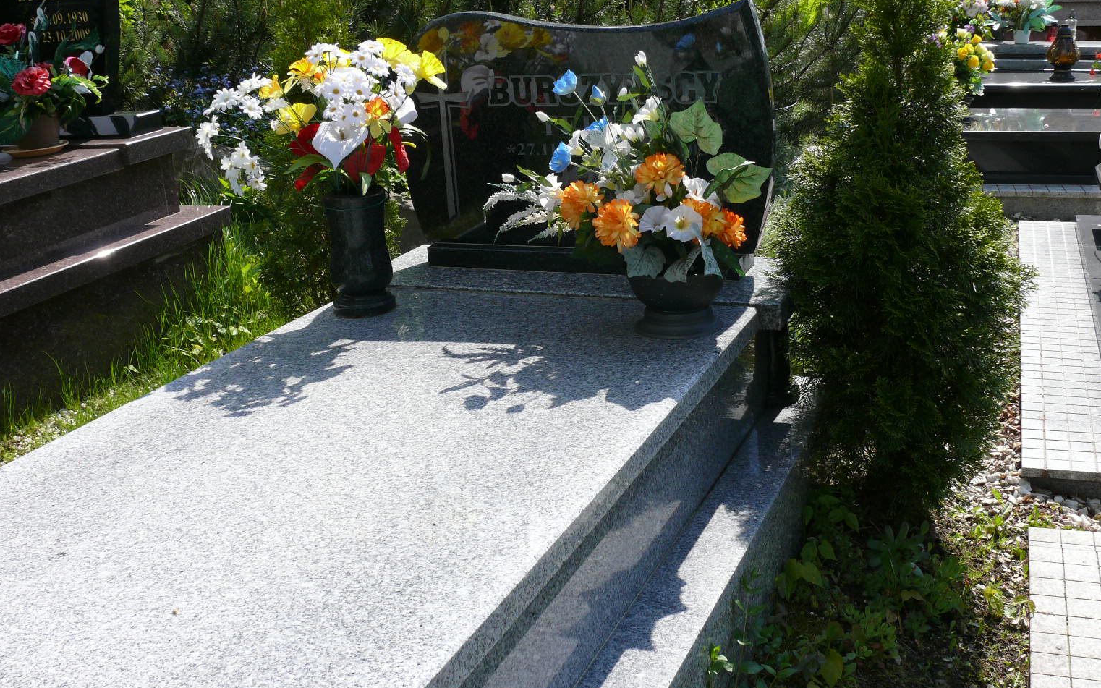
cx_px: 576
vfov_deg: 32.8
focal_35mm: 39
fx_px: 1170
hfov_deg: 50.4
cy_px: 322
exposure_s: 1/320
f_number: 5.6
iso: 100
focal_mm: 7.4
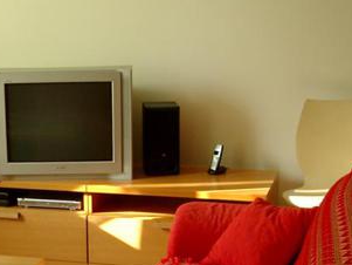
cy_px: 223
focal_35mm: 86
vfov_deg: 17.0
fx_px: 875
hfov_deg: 22.6
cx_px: 94
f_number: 2.6
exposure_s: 1/100
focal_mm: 7.6
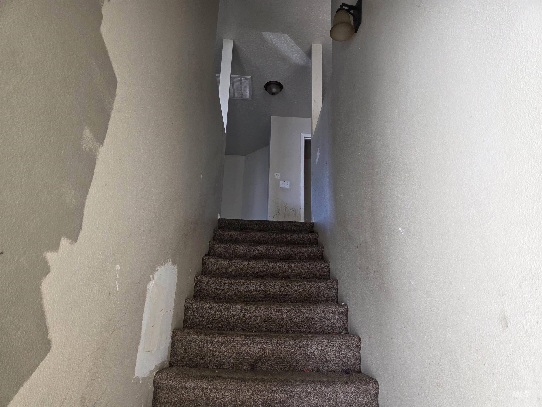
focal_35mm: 23
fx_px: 360
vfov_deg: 58.9
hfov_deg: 73.9
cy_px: 204
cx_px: 271
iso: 160
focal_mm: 5.4
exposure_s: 1/120
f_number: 1.8
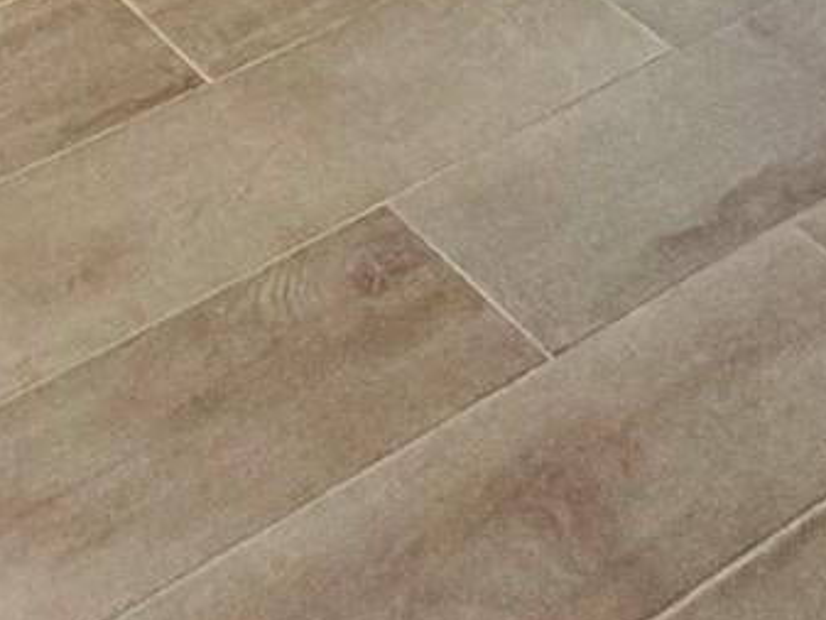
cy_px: -1208
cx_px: -596
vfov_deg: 11.2
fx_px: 2029
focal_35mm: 85
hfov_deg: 18.7
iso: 320
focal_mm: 2.22
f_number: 2.2
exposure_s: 1/120
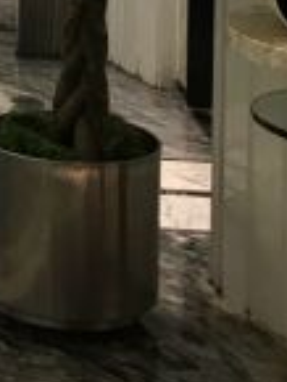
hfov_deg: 10.1
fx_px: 1490
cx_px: -301
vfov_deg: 13.3
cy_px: -282
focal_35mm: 135
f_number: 1.8
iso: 40
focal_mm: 3.99
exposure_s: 1/20
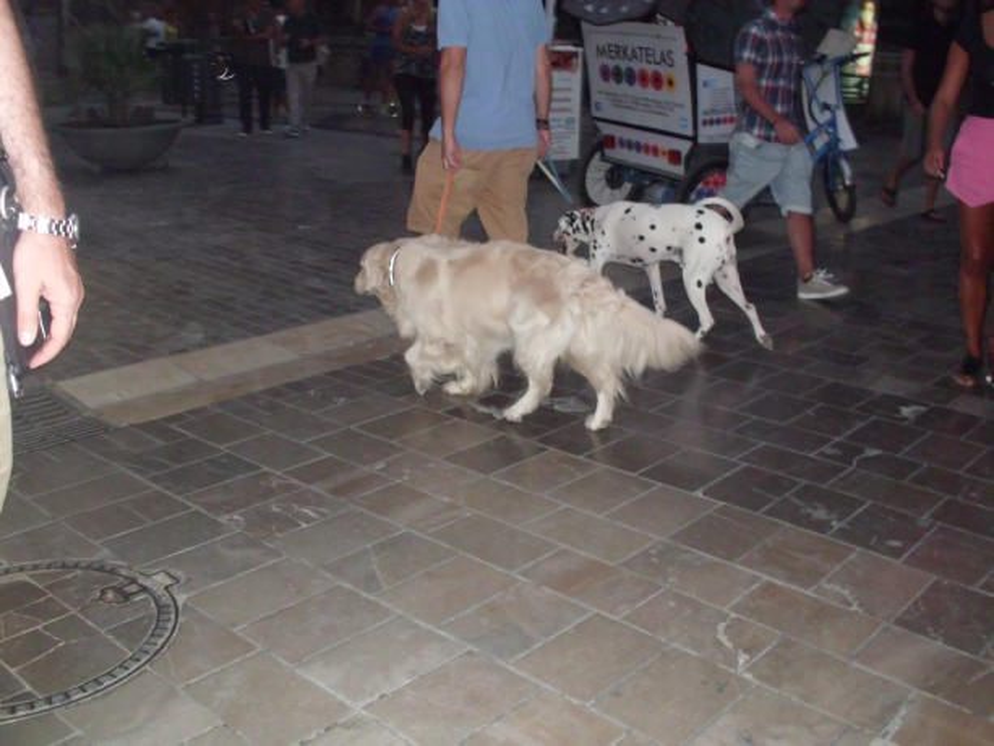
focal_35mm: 36
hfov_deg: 51.3
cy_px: 373
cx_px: 497
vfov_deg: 39.7
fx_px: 1034
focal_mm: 6.3
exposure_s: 1/60
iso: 400
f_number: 2.9
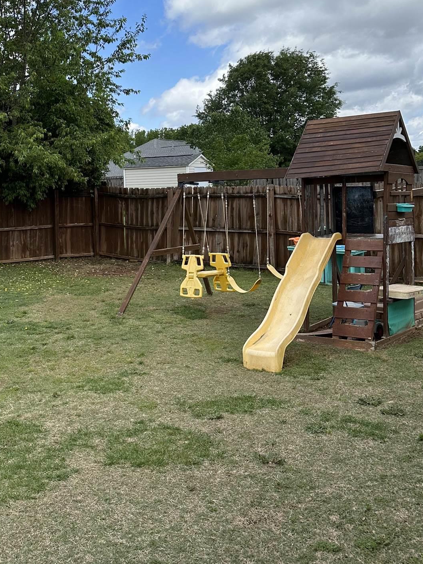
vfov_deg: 46.8
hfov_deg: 35.6
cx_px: 84
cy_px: 172
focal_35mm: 39
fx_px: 636
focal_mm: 6.86
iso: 80
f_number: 1.78
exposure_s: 1/3356
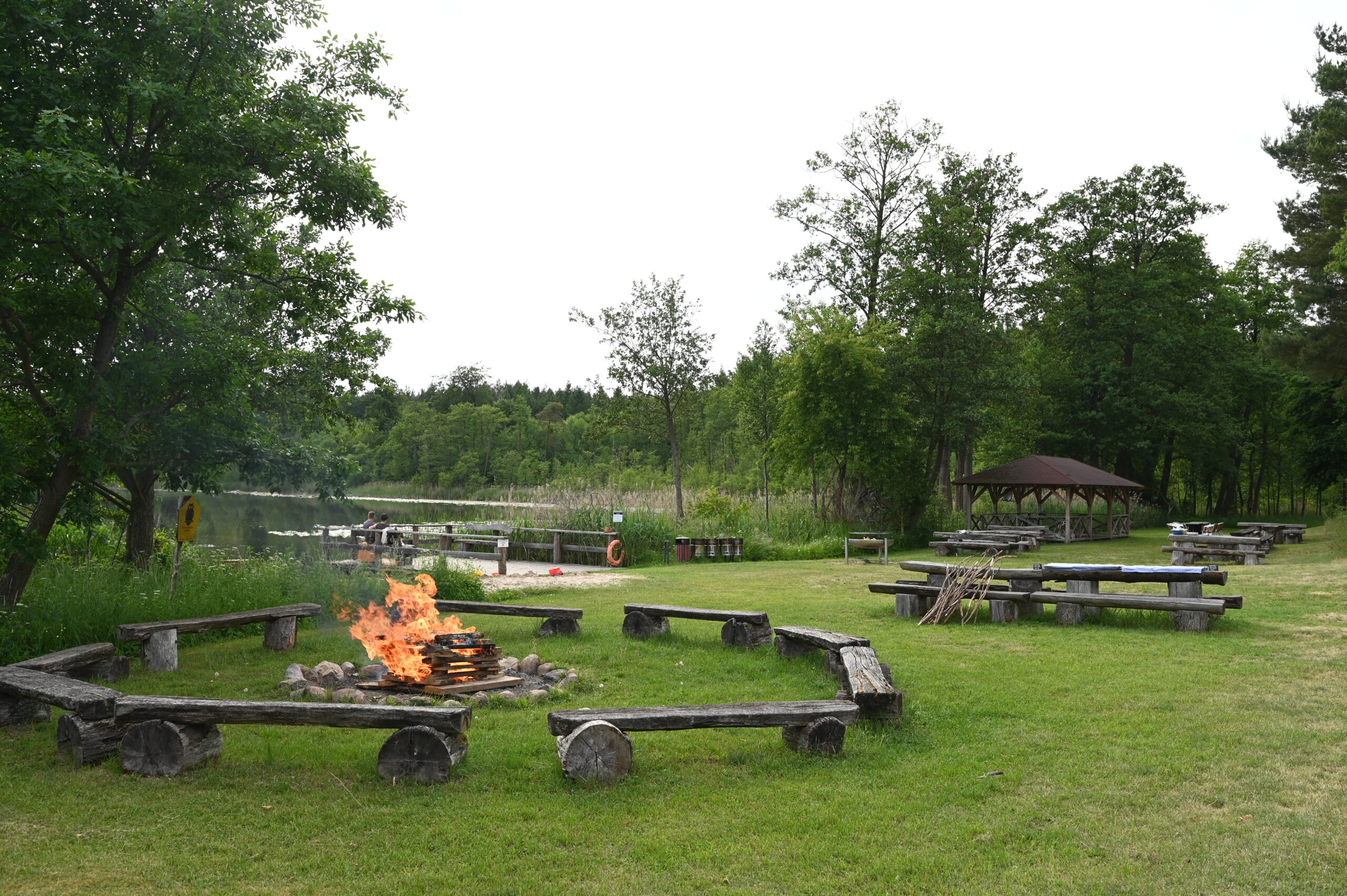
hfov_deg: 62.0
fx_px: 1122
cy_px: 448
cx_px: 674
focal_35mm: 30
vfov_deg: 43.5
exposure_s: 1/160
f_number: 7.1
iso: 160
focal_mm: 30
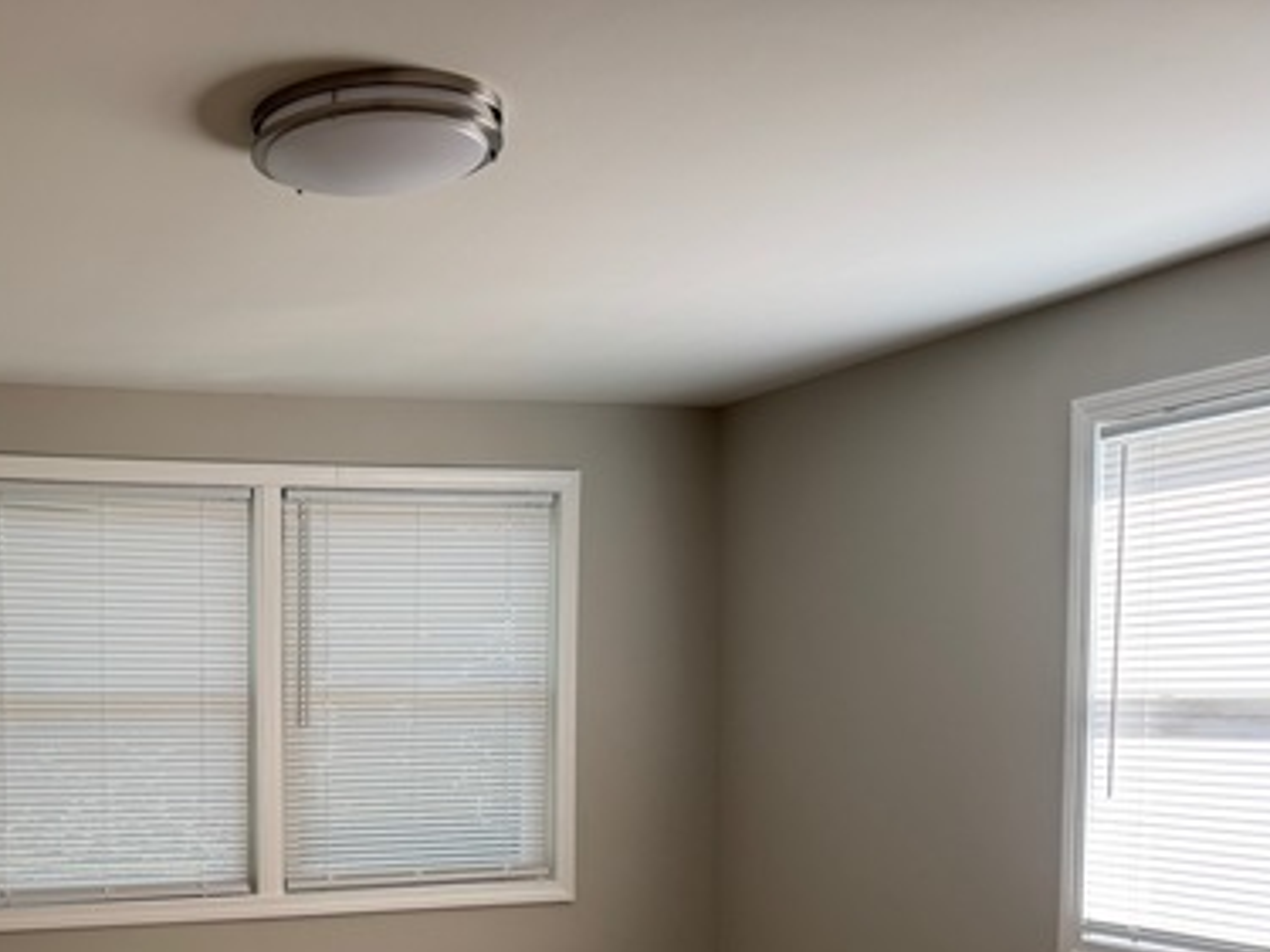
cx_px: 224
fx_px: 1504
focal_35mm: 41
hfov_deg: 43.3
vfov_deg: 33.8
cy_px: 803
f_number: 1.78
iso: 64
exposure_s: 1/121
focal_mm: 6.76
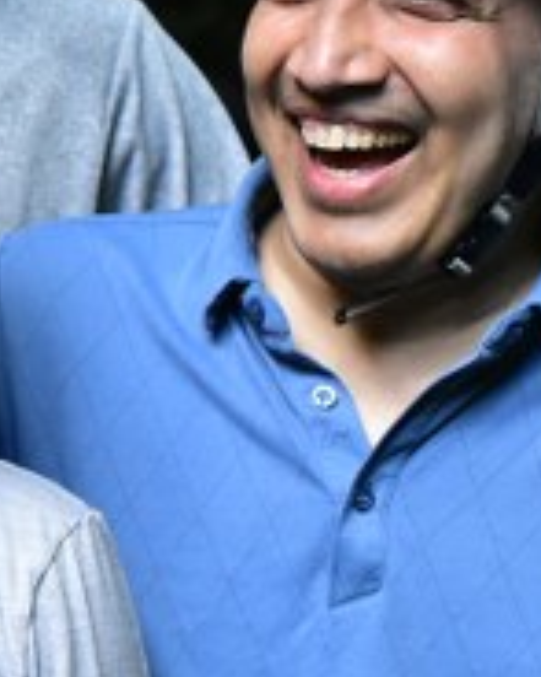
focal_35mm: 245
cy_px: 235
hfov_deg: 6.2
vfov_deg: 7.9
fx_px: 4908
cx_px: -353
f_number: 5
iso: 2500
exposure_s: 1/200
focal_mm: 50
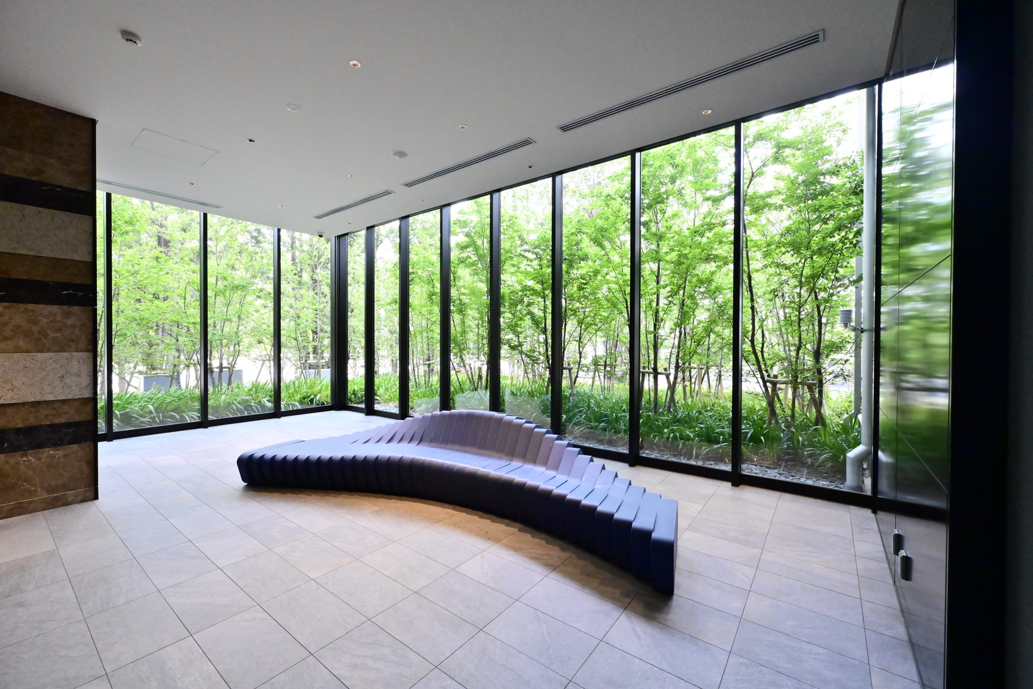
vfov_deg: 81.2
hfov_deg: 104.3
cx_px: 516
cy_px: 344
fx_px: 402
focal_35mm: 14
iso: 5000
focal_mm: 14
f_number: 5.6
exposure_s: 1/640
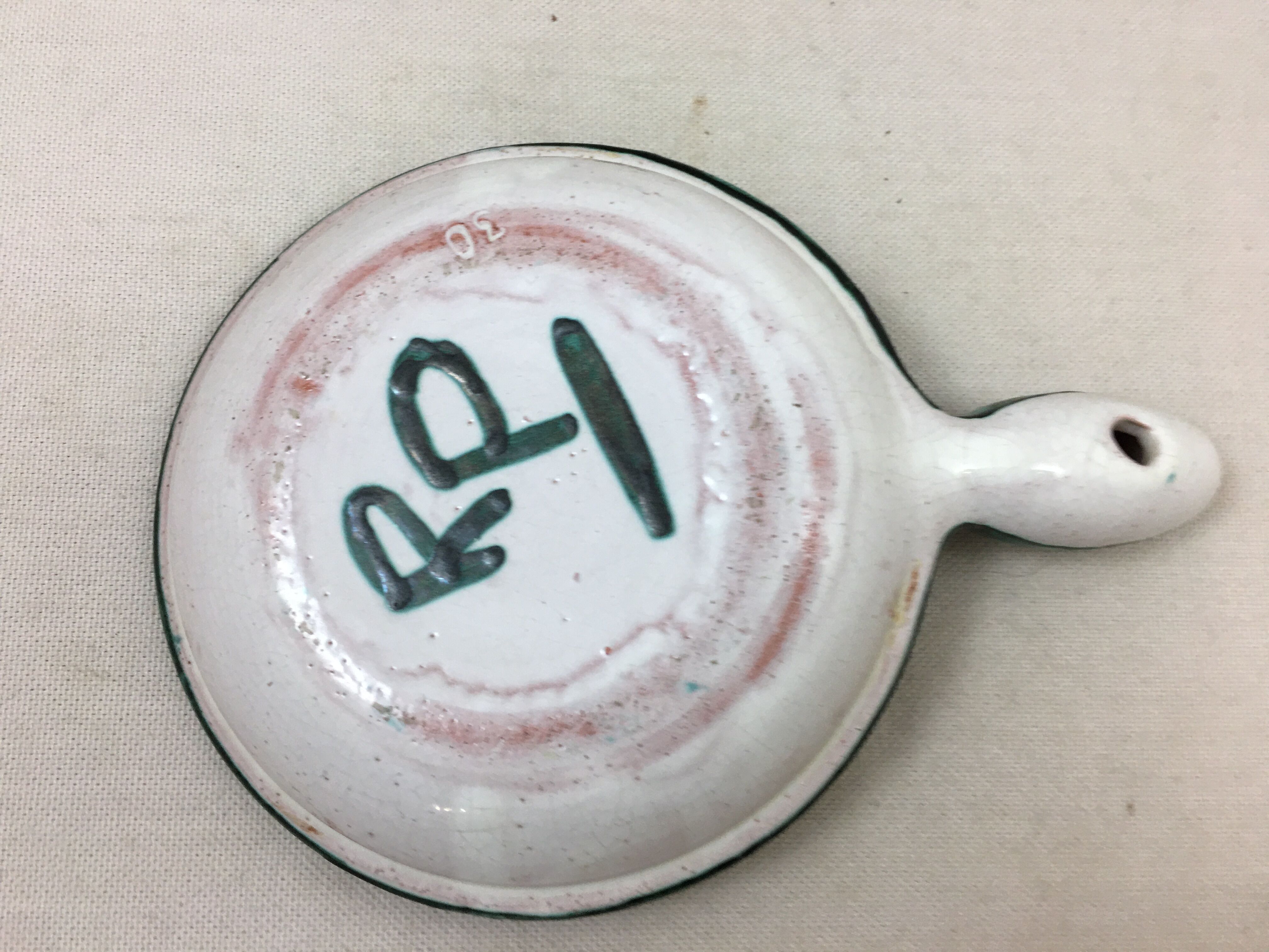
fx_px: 1063
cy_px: 476
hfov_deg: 61.7
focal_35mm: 29
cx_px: 634
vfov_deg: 48.2
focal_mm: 4.15
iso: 32
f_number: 2.2
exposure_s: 1/33
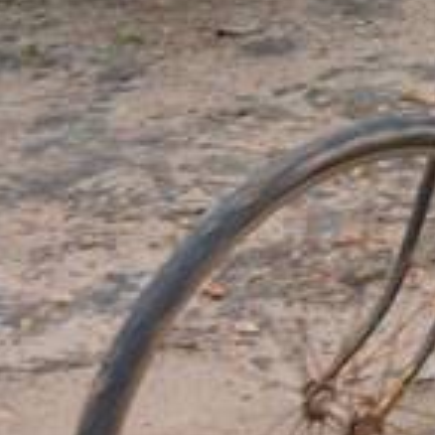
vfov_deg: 9.2
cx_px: 706
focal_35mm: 189
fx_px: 2684
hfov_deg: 9.0
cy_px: -7
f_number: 5.6
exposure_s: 1/125
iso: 200
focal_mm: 35
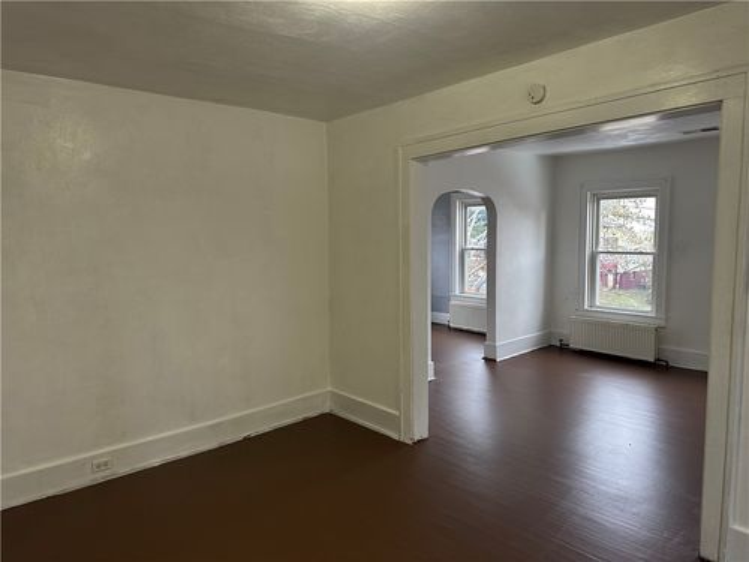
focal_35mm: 24
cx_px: 374
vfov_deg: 56.8
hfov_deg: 71.6
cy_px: 281
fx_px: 519
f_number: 1.78
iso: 200
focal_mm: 6.86
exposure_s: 1/121
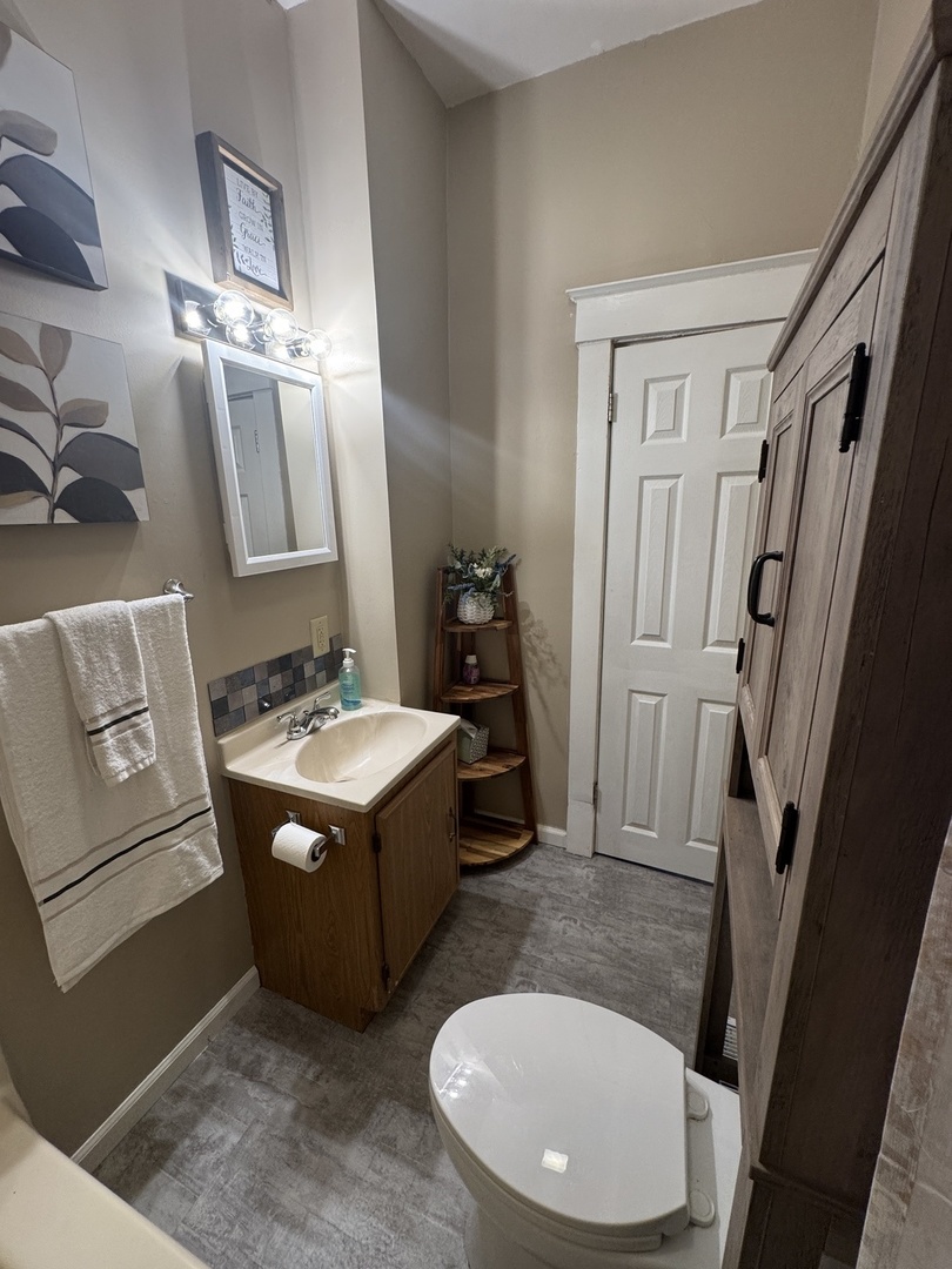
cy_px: 634
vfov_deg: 102.1
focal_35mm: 14
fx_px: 513
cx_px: 476
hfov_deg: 85.7
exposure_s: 1/60
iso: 200
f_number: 2.2
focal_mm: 2.22
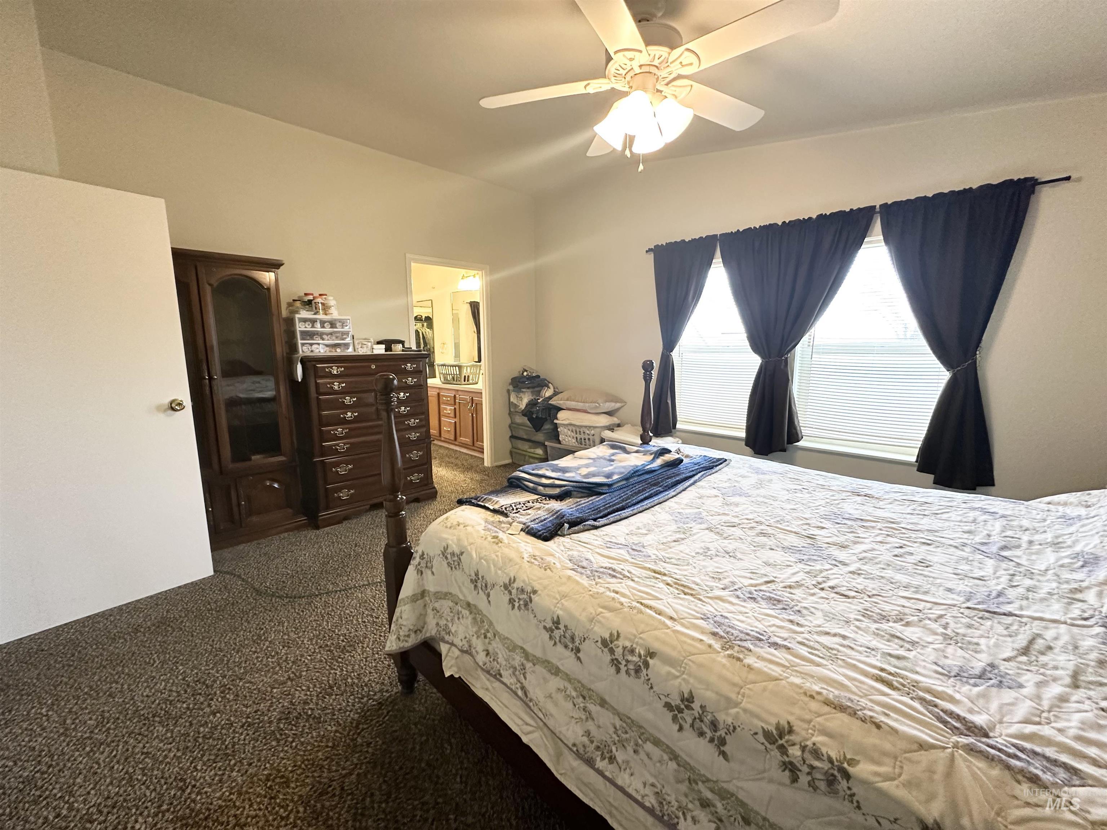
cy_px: 415
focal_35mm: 14
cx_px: 554
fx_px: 448
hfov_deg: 102.1
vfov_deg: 85.7
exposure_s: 1/60
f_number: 2.2
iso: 320
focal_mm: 2.22
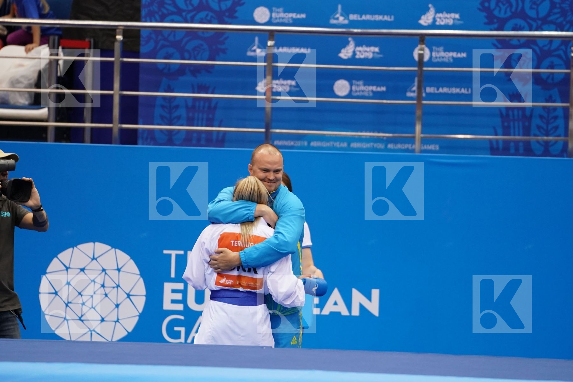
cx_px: 286
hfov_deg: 6.9
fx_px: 4775
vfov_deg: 4.6
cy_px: 191
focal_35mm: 300
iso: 2000
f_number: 2.8
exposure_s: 1/1000
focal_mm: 200
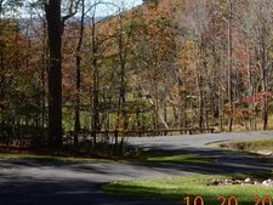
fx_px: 631
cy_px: 24
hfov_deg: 24.3
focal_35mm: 80
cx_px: 86
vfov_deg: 18.2
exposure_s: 1/500
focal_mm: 6.4
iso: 125
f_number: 4
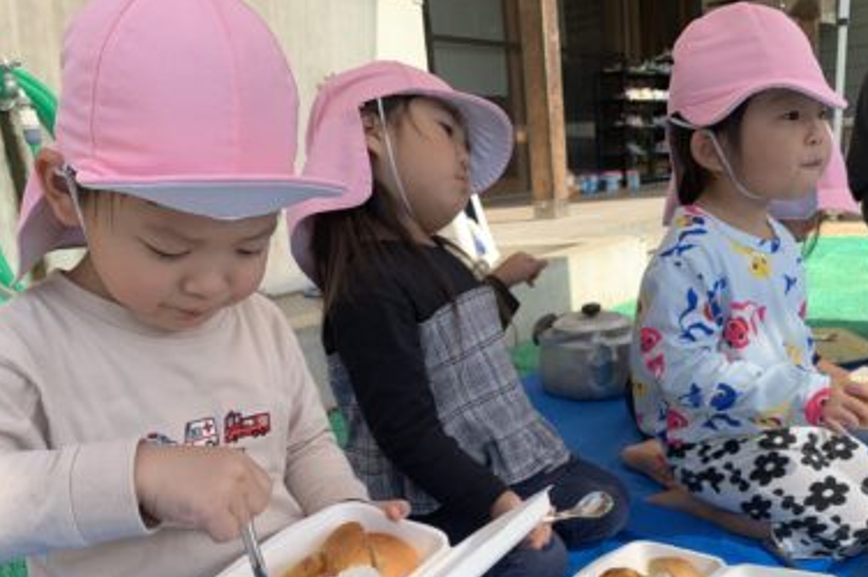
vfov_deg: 36.0
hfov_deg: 53.1
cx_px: 476
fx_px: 867
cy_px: 428
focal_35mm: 36
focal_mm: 4.25
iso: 25
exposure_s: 1/789
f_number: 1.8
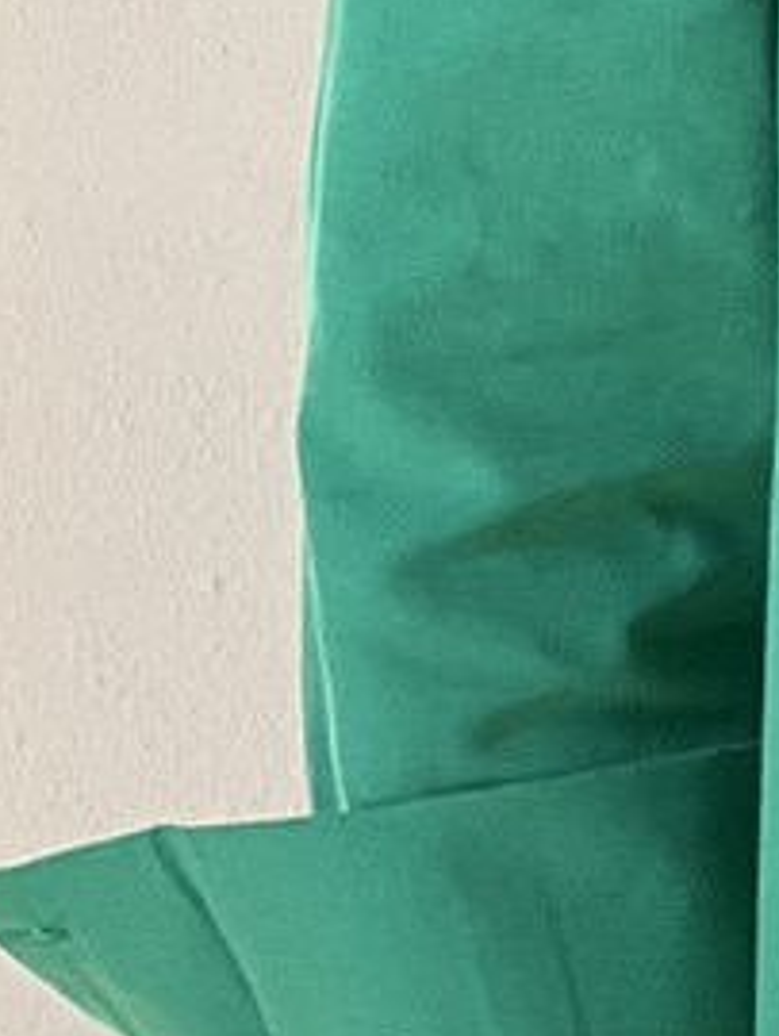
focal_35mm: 380
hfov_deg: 3.9
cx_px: 1807
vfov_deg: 5.2
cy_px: 447
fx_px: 11384
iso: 125
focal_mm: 9
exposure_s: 1/121
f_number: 2.8
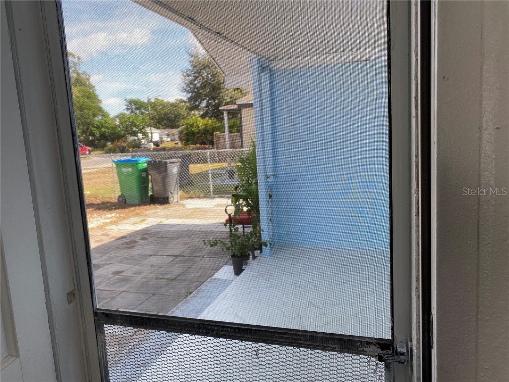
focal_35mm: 26
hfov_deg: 67.3
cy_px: 191
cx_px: 254
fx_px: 382
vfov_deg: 53.1
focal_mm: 4.25
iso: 32
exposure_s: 1/389
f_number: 1.8
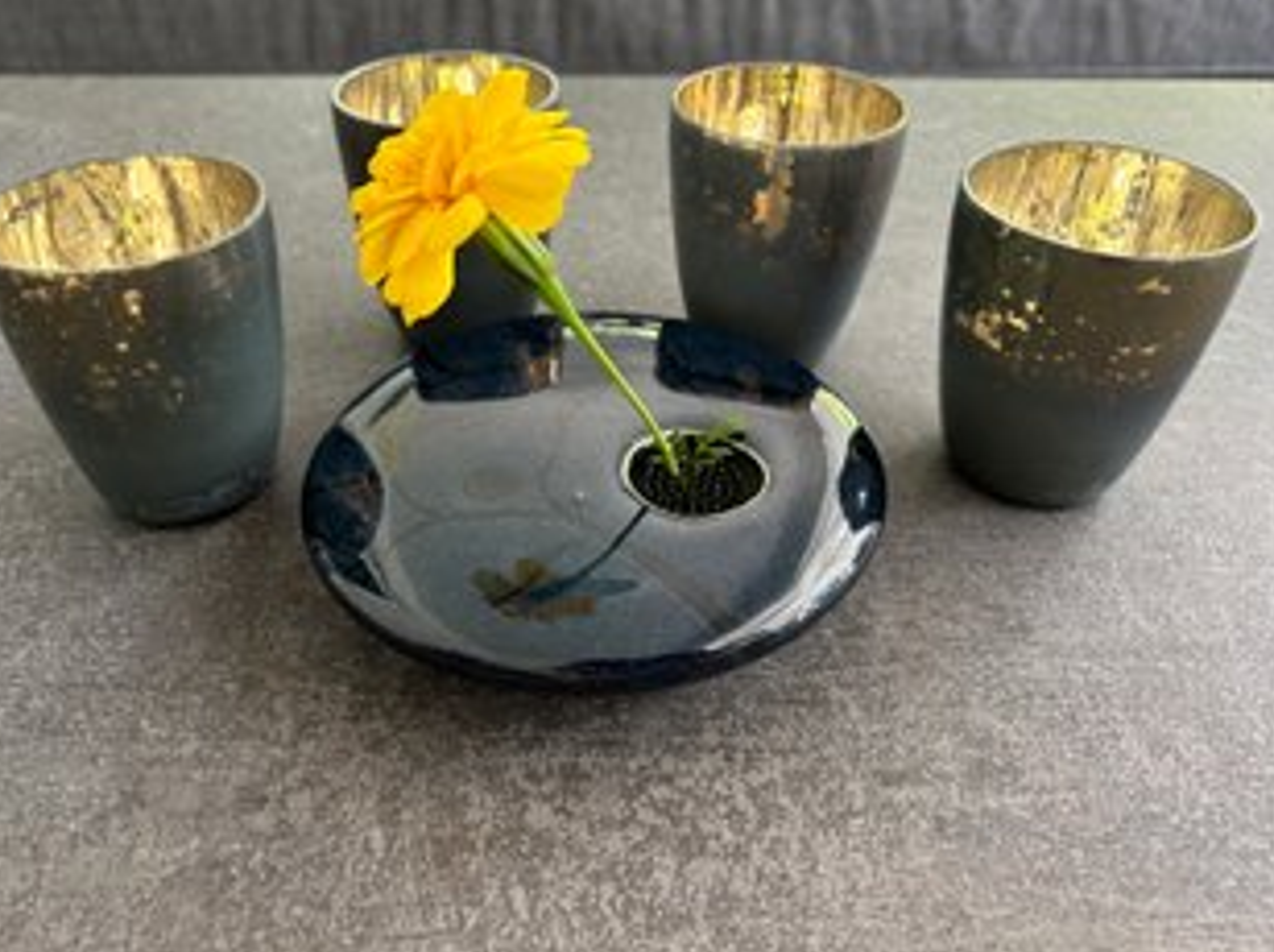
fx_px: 1066
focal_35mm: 29
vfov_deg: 48.0
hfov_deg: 61.6
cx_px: 577
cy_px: 428
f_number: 1.5
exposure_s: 1/60
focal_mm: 5.7
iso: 200
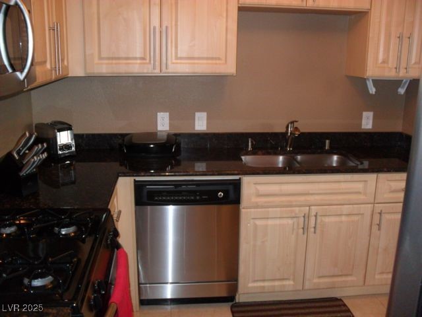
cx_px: 211
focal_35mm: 35
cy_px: 158
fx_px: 427
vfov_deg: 40.7
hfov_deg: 52.6
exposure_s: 1/45
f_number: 3
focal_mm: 6.3
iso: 200
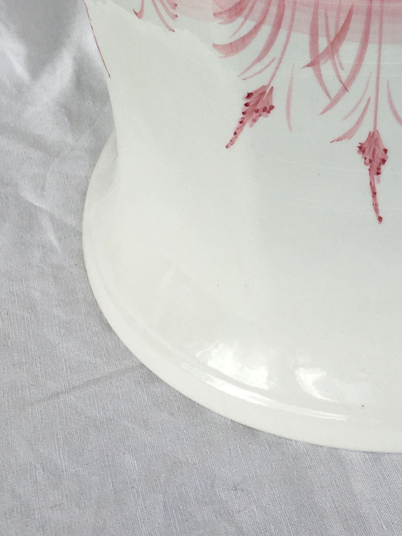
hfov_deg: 20.3
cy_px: -12
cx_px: 361
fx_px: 1100
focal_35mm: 71
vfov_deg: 25.9
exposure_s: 1/442
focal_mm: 4.15
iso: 25
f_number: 2.2
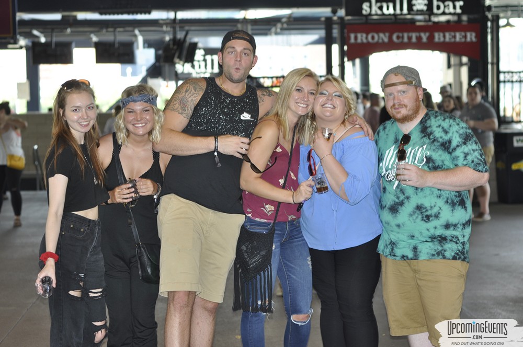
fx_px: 1088
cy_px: 174
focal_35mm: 75
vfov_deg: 18.1
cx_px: 262
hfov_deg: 27.0
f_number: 2.8
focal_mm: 50
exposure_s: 1/60
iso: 200
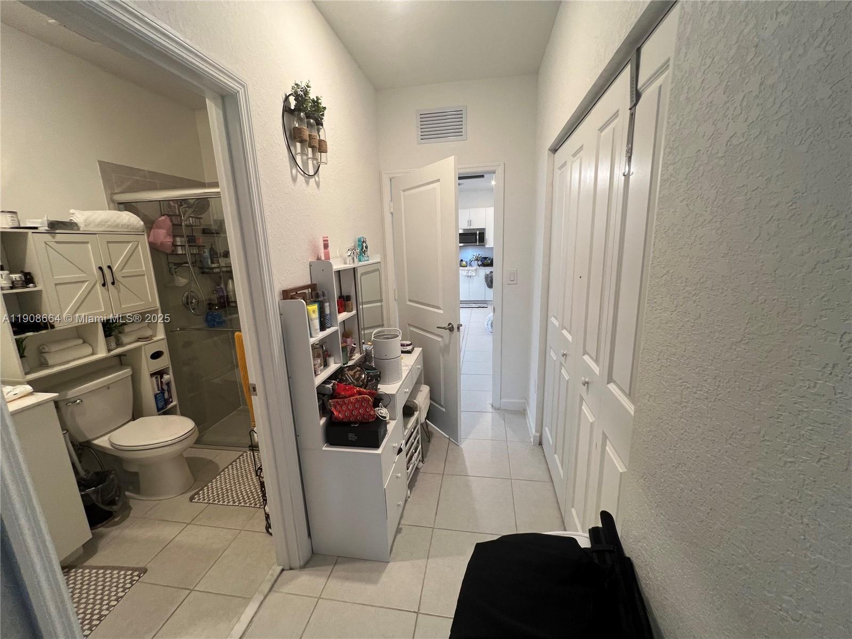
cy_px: 320
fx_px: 320
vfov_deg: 89.9
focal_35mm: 13
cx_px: 426
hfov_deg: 106.2
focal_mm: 1.57
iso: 160
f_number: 1.8
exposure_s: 1/60
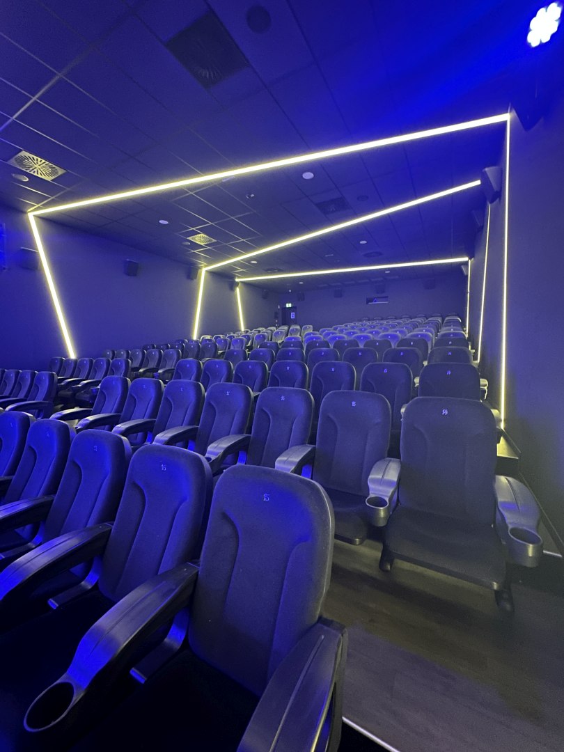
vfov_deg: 102.1
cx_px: 282
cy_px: 376
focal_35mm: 14
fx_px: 304
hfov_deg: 85.7
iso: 1000
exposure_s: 1/9
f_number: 2.2
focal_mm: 2.22
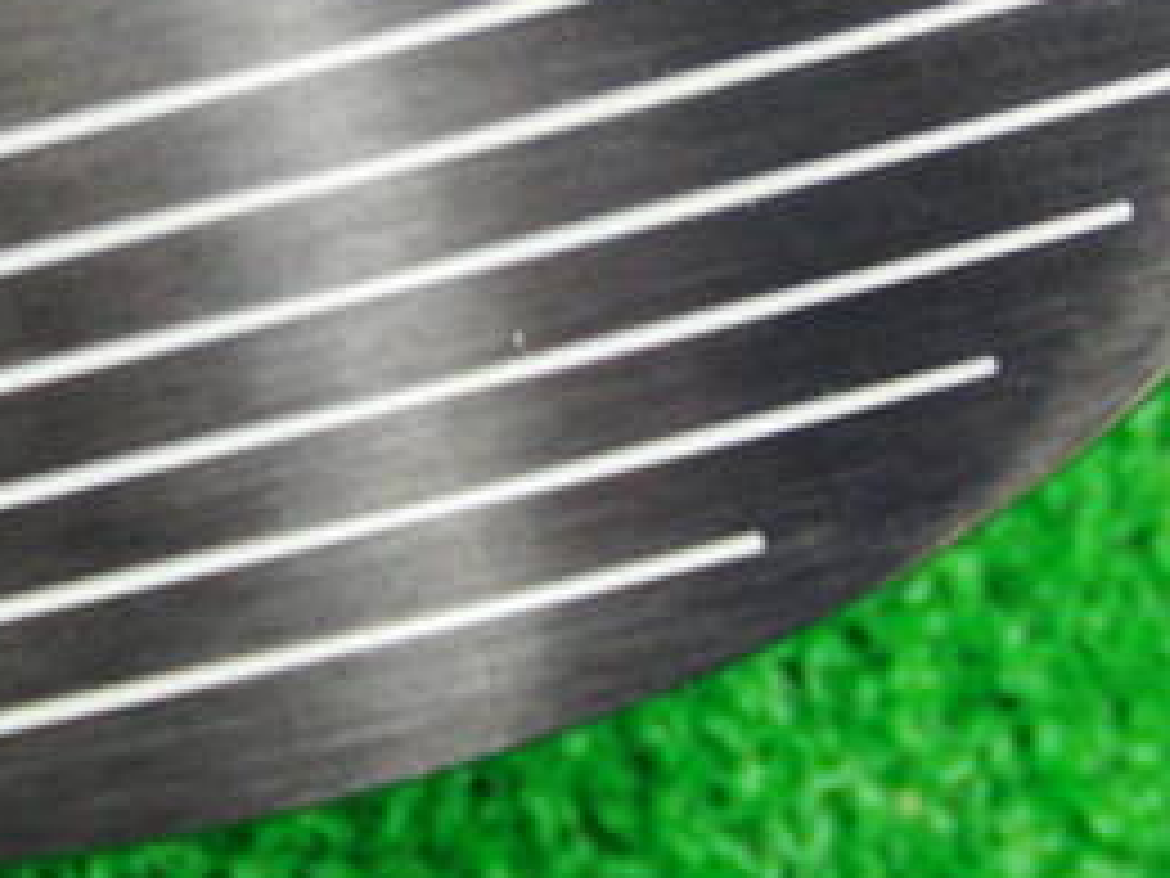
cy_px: 185
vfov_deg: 13.9
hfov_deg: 18.4
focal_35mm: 106
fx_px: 3583
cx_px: 238
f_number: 3.7
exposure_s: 1/13
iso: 400
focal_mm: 7.54
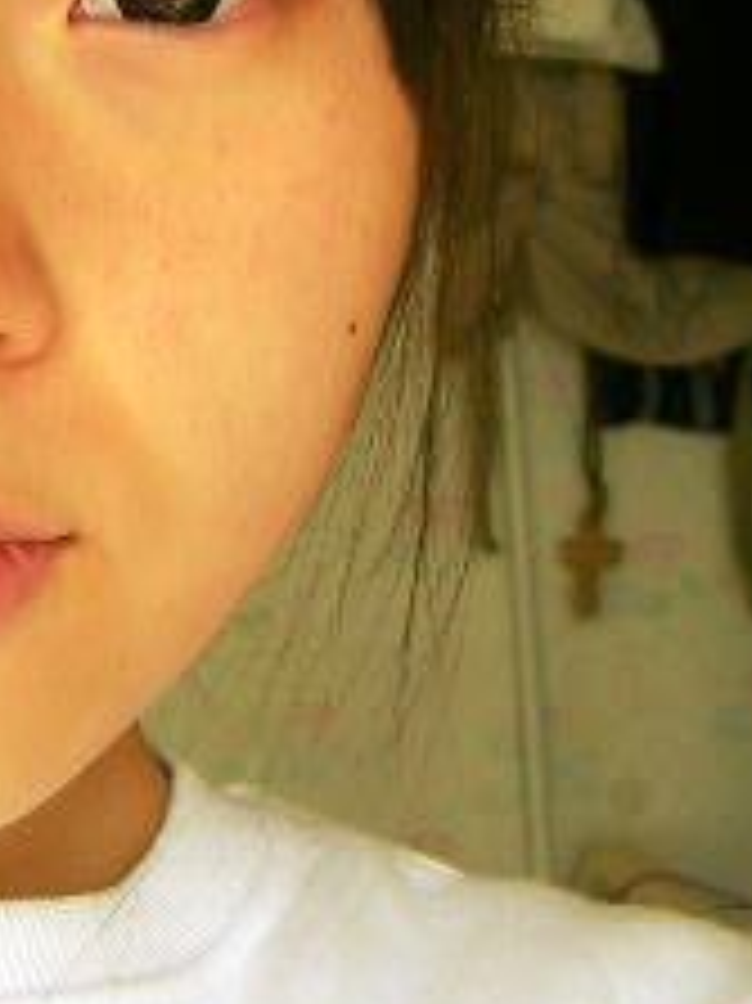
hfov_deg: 13.4
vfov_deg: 18.0
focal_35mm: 109
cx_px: 32
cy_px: 275
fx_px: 3160
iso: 50
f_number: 2.8
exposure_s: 1/39.7
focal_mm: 5.8
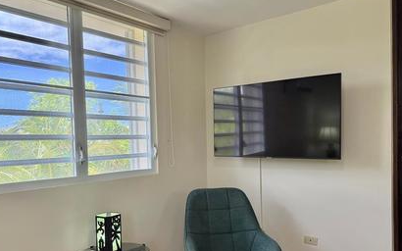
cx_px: 185
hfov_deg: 61.2
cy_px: 158
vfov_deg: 40.3
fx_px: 340
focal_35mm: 31
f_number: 1.78
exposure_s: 1/240
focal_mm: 6.76
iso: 125
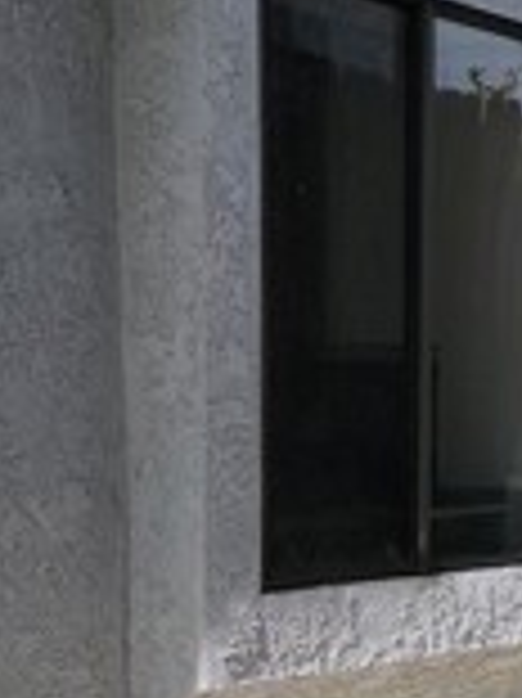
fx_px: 1913
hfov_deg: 14.7
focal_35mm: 95
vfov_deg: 20.2
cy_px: 639
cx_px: 711
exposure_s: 1/1262
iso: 20
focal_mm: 5.4
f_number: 1.8
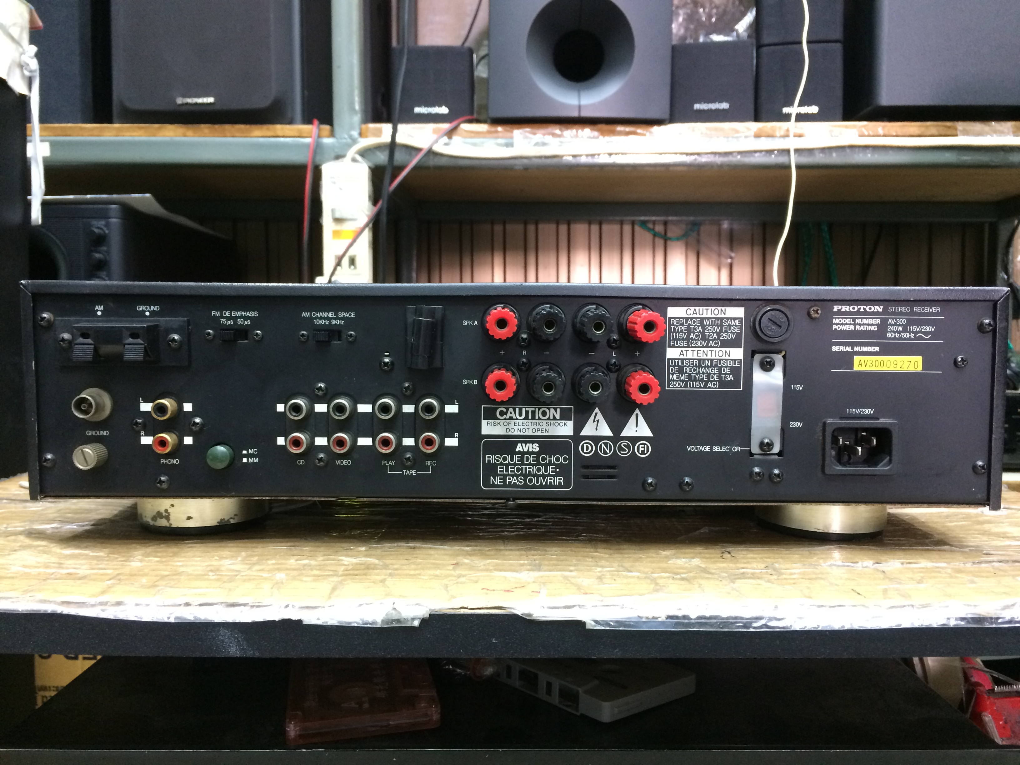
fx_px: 855
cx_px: 510
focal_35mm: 29
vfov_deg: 48.2
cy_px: 382
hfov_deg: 61.7
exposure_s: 1/25
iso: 320
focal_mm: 4.15
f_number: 2.2
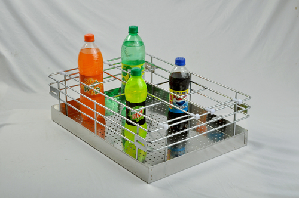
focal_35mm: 75
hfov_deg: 27.0
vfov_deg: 18.1
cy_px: 99
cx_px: 150
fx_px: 622
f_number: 22
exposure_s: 1/125
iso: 200
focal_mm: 50
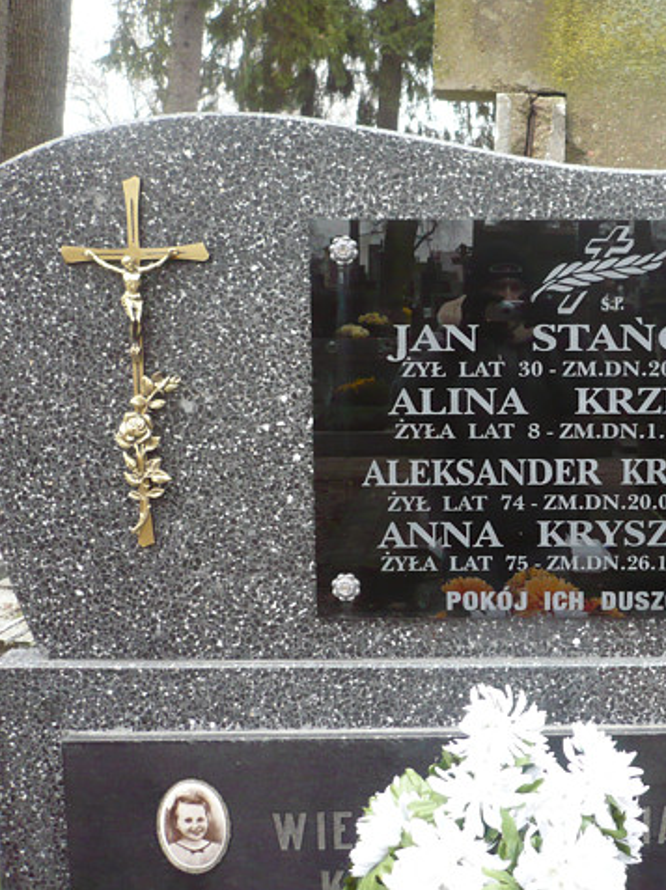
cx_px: 537
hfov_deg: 30.1
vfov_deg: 40.5
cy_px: 444
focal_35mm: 47
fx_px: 1207
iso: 200
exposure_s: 1/25
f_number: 2.8
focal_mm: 5.8
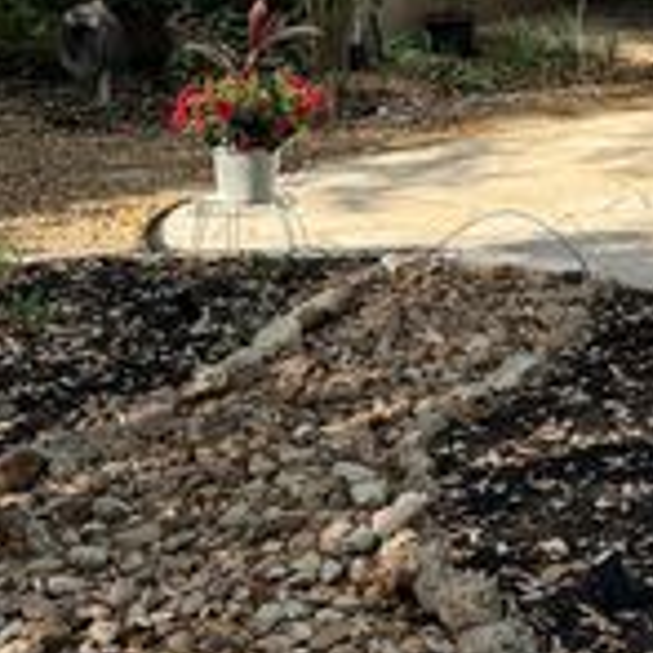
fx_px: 1537
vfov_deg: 22.4
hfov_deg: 23.0
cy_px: -96
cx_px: 649
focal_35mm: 72
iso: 80
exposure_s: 1/980
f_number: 1.78
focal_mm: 6.76
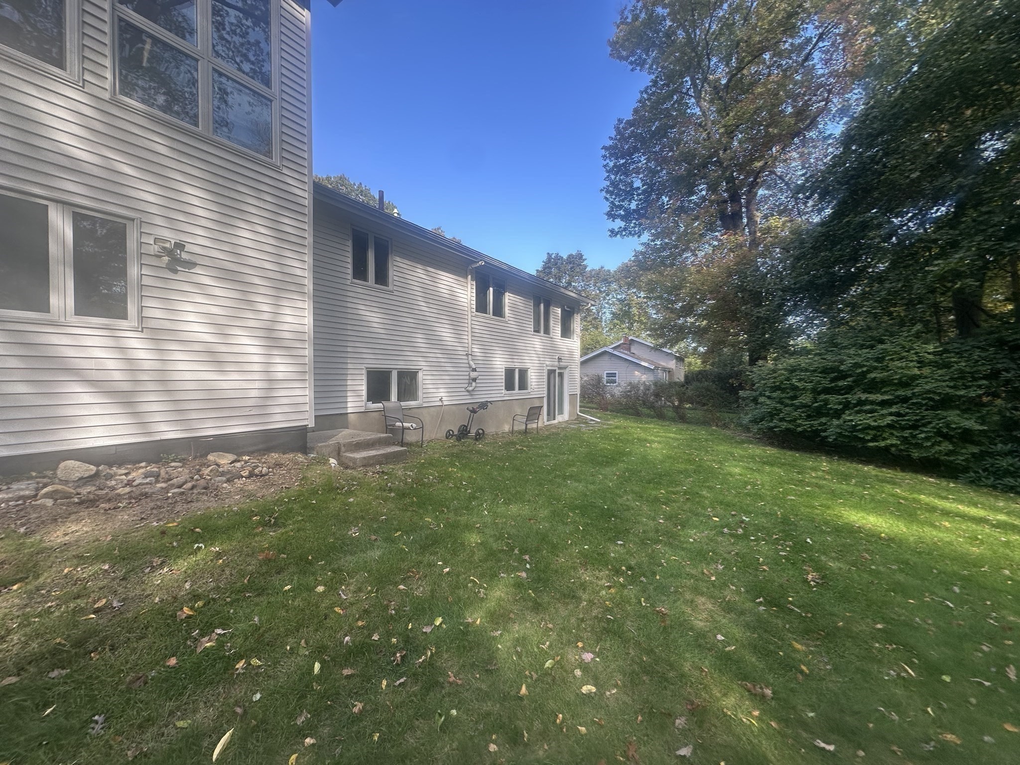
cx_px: 510
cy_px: 382
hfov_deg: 102.1
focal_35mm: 14
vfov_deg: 85.7
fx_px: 413
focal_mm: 2.22
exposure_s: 1/208
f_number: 2.2
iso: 40
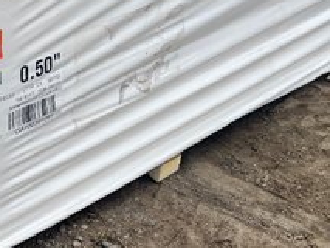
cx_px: 27
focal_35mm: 77
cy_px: 196
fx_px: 734
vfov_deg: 19.0
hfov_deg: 24.5
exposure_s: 1/992
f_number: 1.6
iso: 50
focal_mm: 5.1
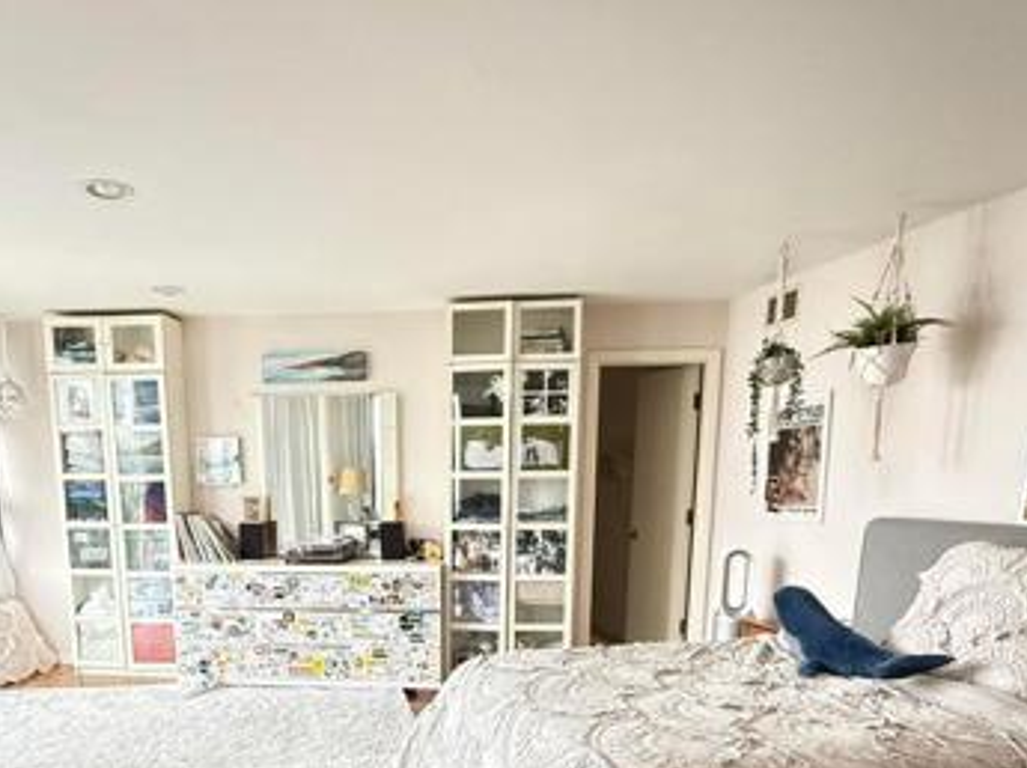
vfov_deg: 49.8
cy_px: 616
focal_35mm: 26
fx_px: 771
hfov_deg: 66.8
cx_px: 420
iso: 640
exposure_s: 1/60
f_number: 2.2
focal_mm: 2.22
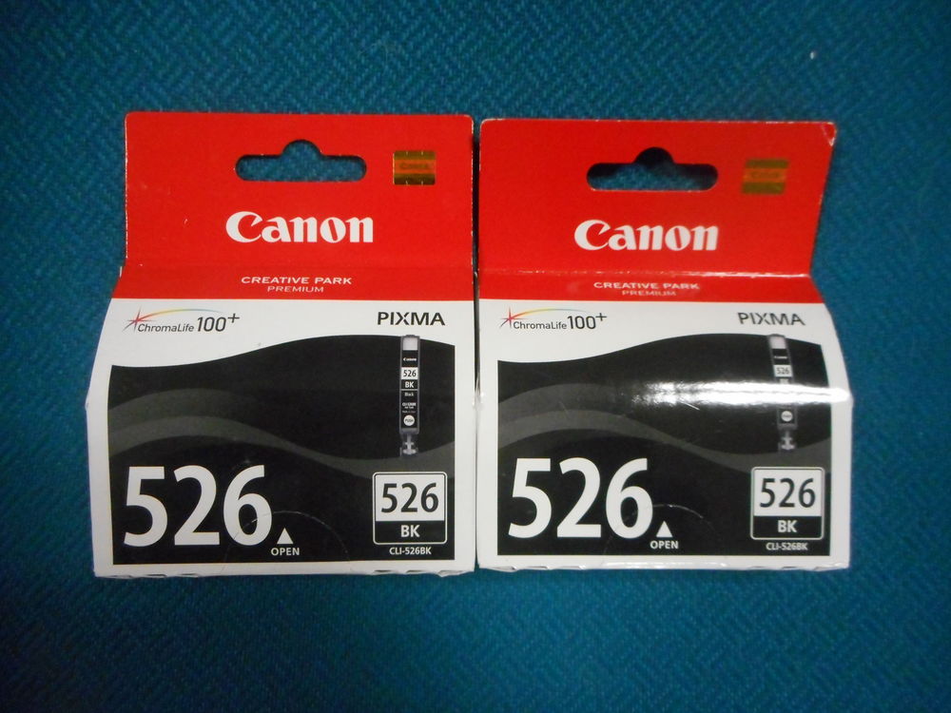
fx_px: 687
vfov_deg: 54.9
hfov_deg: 69.4
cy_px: 356
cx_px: 476
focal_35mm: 25
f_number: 3.7
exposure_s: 1/60
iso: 800
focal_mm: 4.5
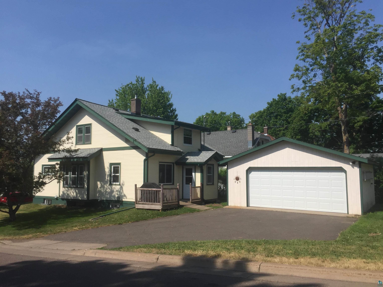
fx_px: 321
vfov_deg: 48.2
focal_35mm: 29
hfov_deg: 61.7
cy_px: 144
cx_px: 192
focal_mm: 4.15
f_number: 2.2
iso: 32
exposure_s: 1/3597
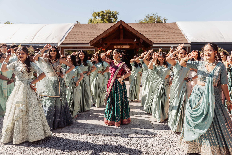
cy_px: 78
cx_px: 116
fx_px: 196
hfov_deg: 61.3
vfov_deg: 43.1
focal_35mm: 30
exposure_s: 1/2000
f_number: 2.8
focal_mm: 30.4
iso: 100
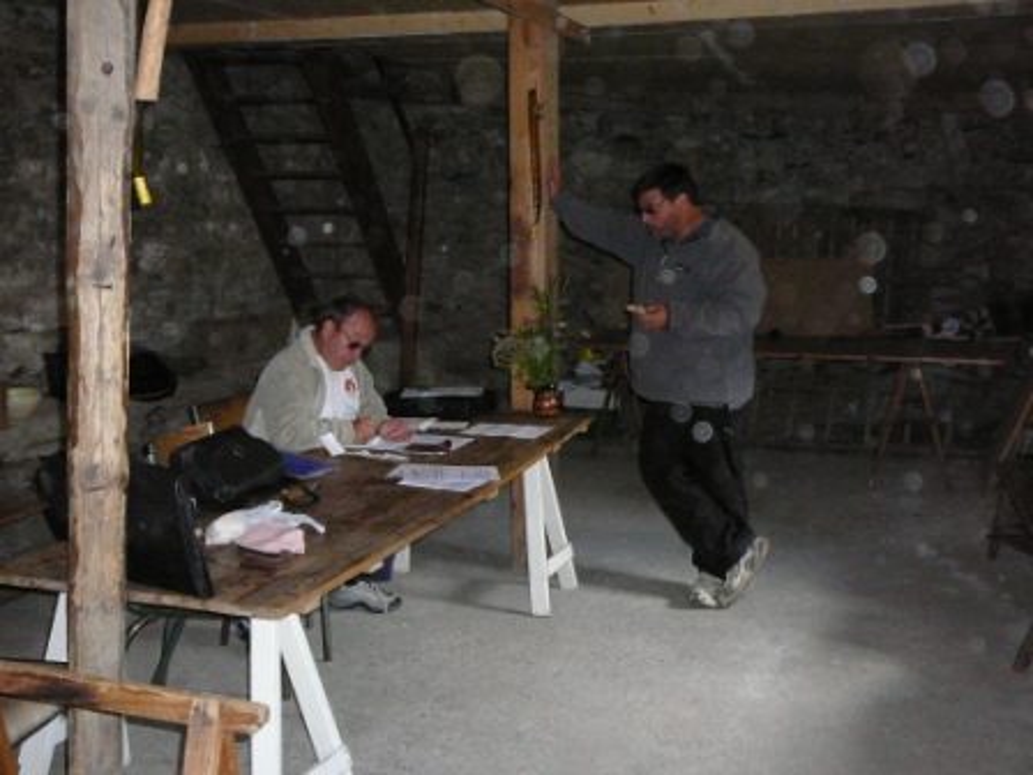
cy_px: 388
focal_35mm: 39
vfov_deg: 36.8
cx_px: 516
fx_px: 1164
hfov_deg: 47.9
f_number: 2.8
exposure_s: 1/30
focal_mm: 5.2
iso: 400
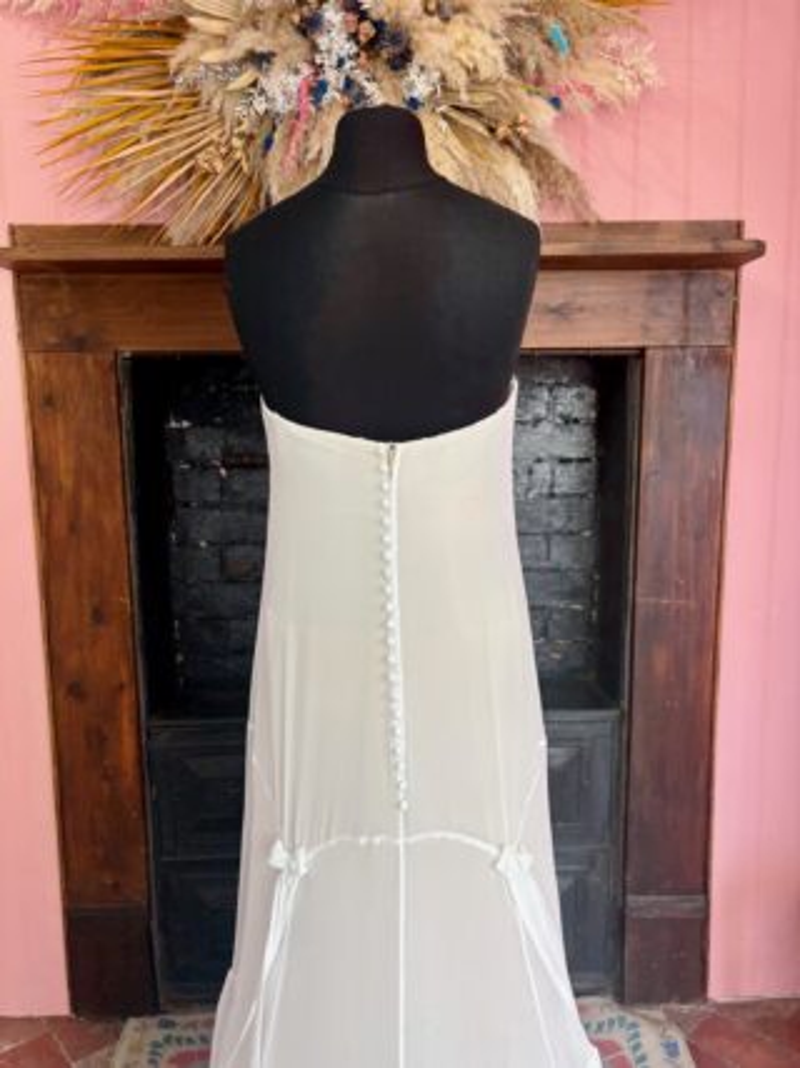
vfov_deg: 67.3
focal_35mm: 26
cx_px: 400
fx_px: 802
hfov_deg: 53.0
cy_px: 534
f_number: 1.6
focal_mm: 5.96
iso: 80
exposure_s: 1/100
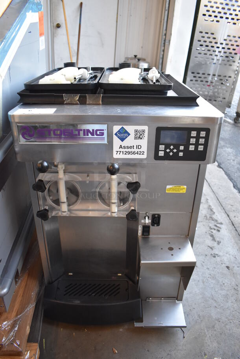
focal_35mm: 27
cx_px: 120
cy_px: 180
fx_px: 270
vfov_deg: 67.3
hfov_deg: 48.0
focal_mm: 18
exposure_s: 1/125
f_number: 3.5
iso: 1400
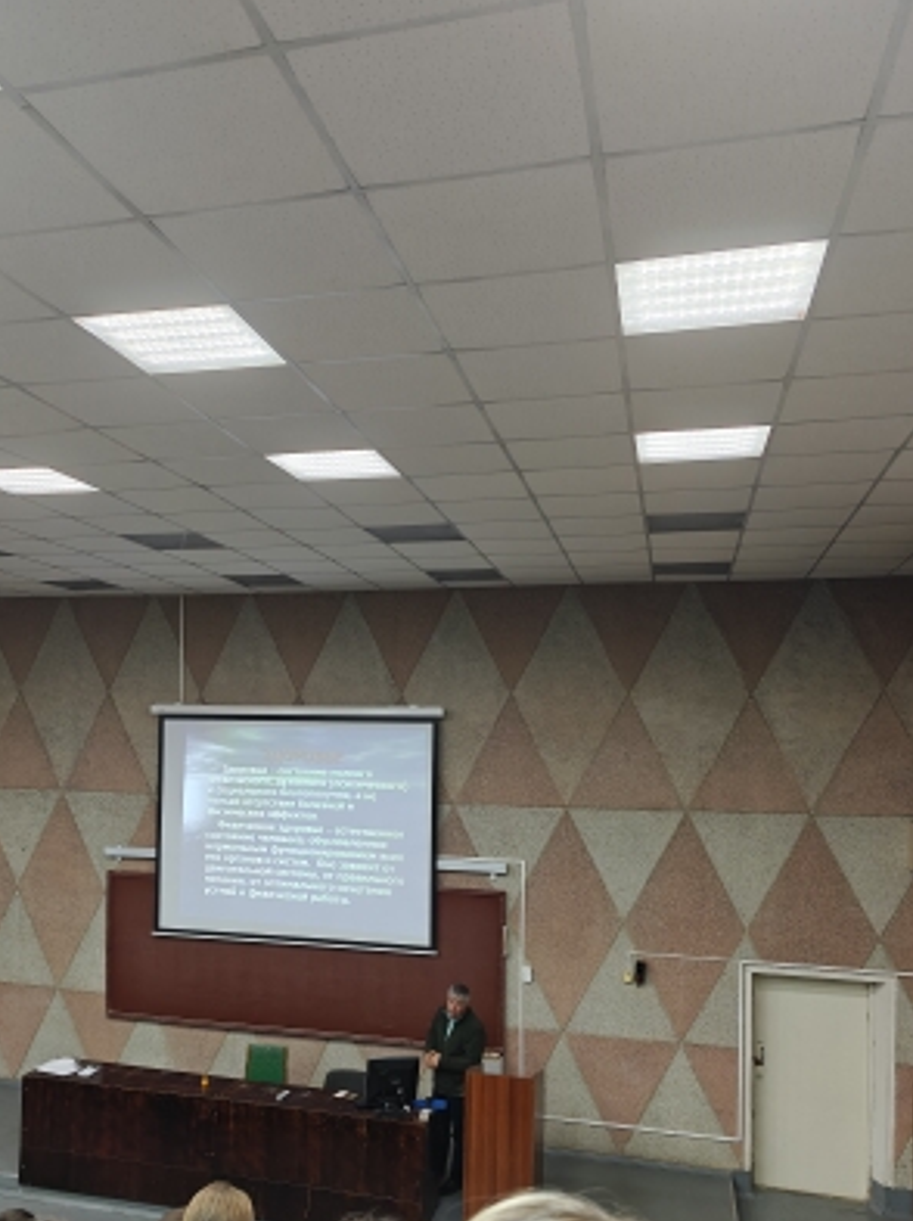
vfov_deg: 59.4
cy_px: 746
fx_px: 1057
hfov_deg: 46.3
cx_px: 345
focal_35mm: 30
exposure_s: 1/100
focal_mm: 6.06
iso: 500
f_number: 1.69
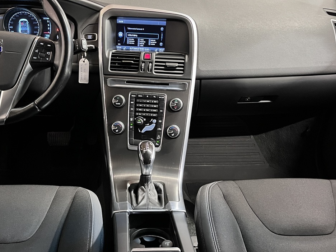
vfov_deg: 36.0
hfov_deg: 46.6
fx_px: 388
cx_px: 138
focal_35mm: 40
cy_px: 122
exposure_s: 1/33
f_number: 1.6
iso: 640
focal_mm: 5.1
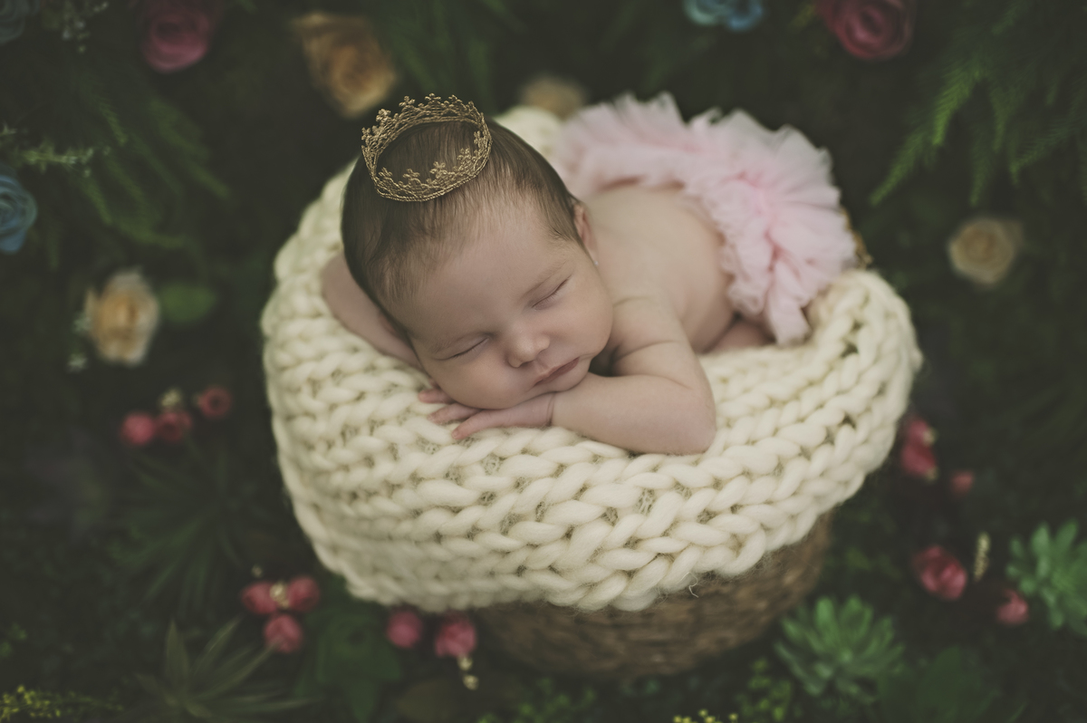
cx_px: 544
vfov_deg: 37.8
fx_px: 1056
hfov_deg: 54.5
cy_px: 362
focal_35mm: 35
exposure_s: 1/125
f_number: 1.8
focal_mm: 35
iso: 200
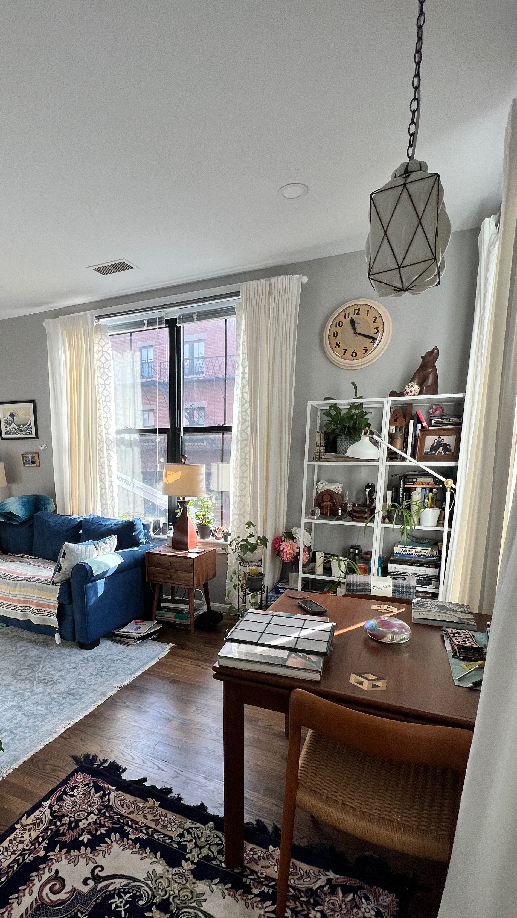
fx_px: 414
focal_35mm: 17
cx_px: 206
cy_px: 537
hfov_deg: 63.3
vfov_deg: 95.0
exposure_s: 1/120
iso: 80
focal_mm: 1.57
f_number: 1.8
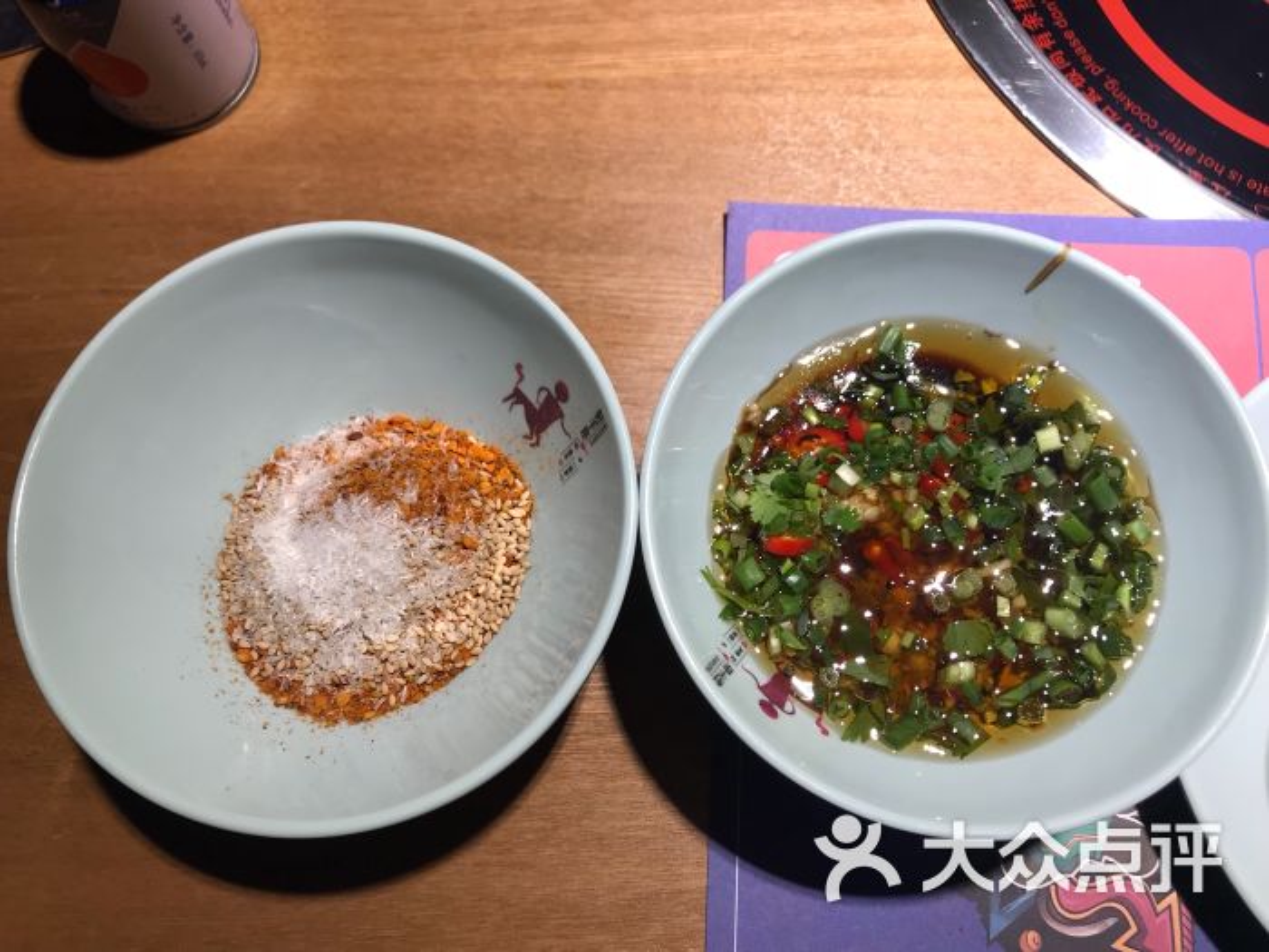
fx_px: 1026
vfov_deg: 49.7
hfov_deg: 63.4
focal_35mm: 28
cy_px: 476
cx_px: 634
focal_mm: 3.99
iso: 20
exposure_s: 1/50
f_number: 1.8
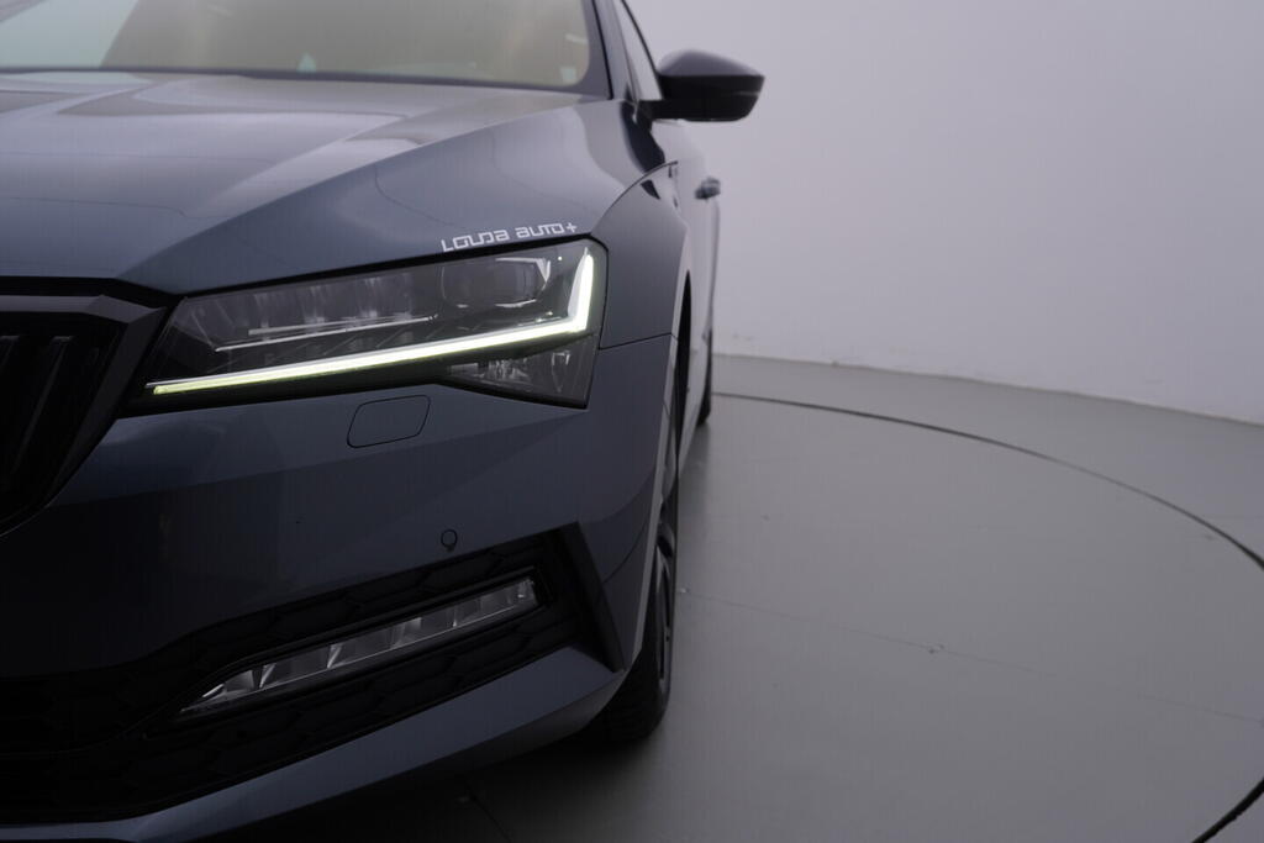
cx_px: 632
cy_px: 422
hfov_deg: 53.1
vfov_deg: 36.9
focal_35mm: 36
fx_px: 1264
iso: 125
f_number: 5
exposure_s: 1/125
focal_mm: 24
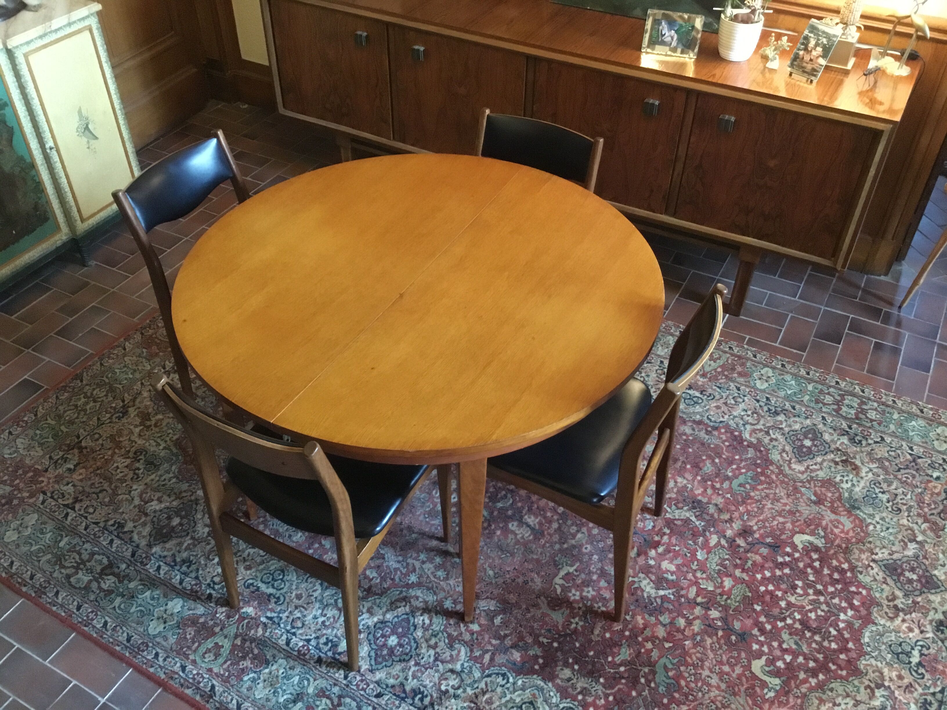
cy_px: 355
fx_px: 848
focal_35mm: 31
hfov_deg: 58.4
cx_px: 474
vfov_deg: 45.4
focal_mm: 3.3
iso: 640
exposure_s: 1/17
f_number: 2.4
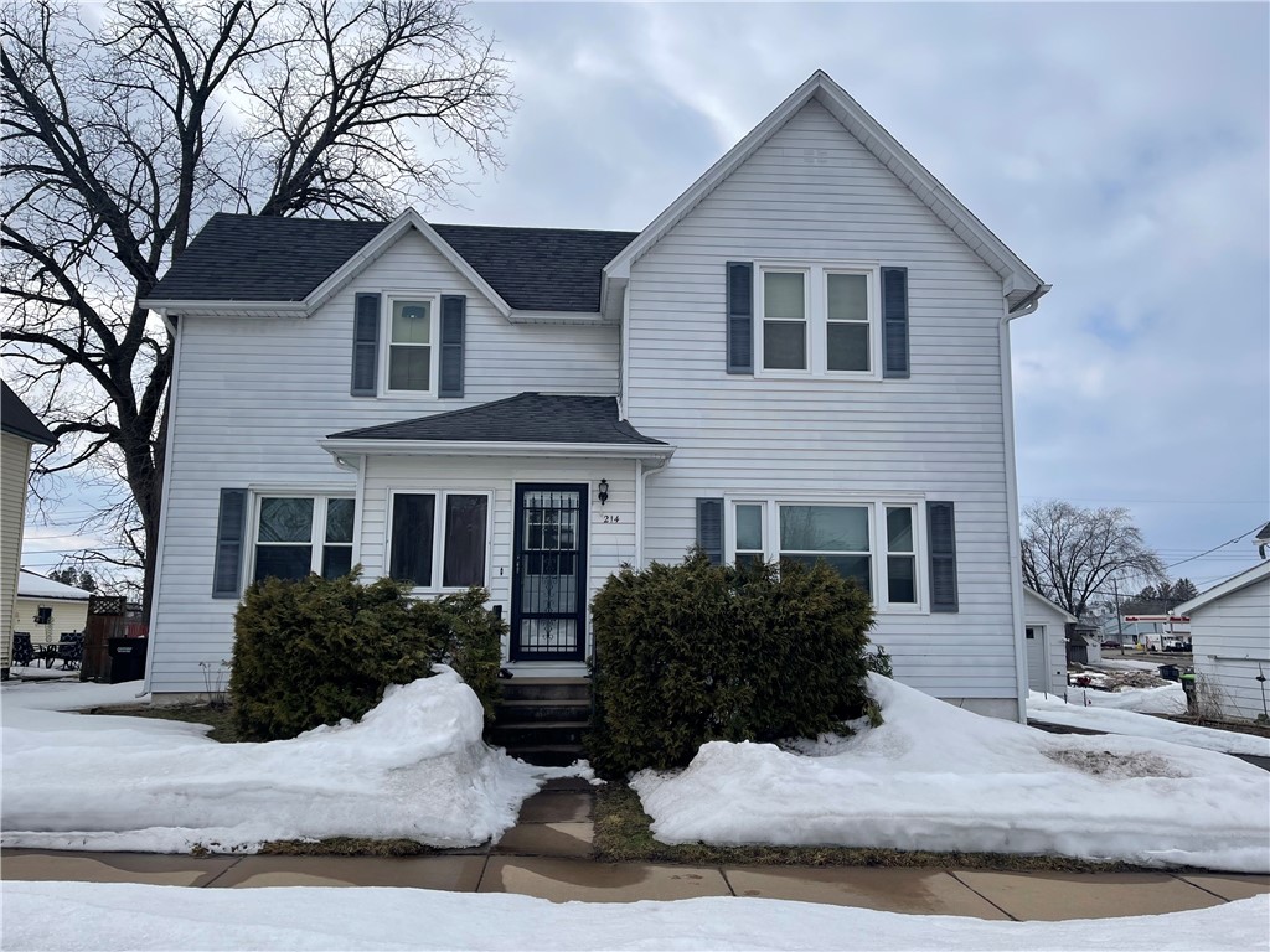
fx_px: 954
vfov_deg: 53.1
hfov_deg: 67.3
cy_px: 476
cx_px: 635
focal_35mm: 26
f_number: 1.6
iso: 32
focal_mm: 5.1
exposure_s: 1/6993
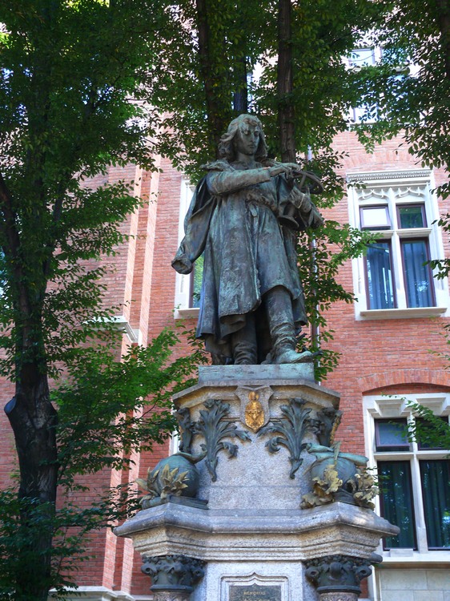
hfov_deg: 32.2
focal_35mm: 45
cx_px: 225
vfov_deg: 42.1
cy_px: 300
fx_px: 780
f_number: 3.2
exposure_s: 1/13
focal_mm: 9.5
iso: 200
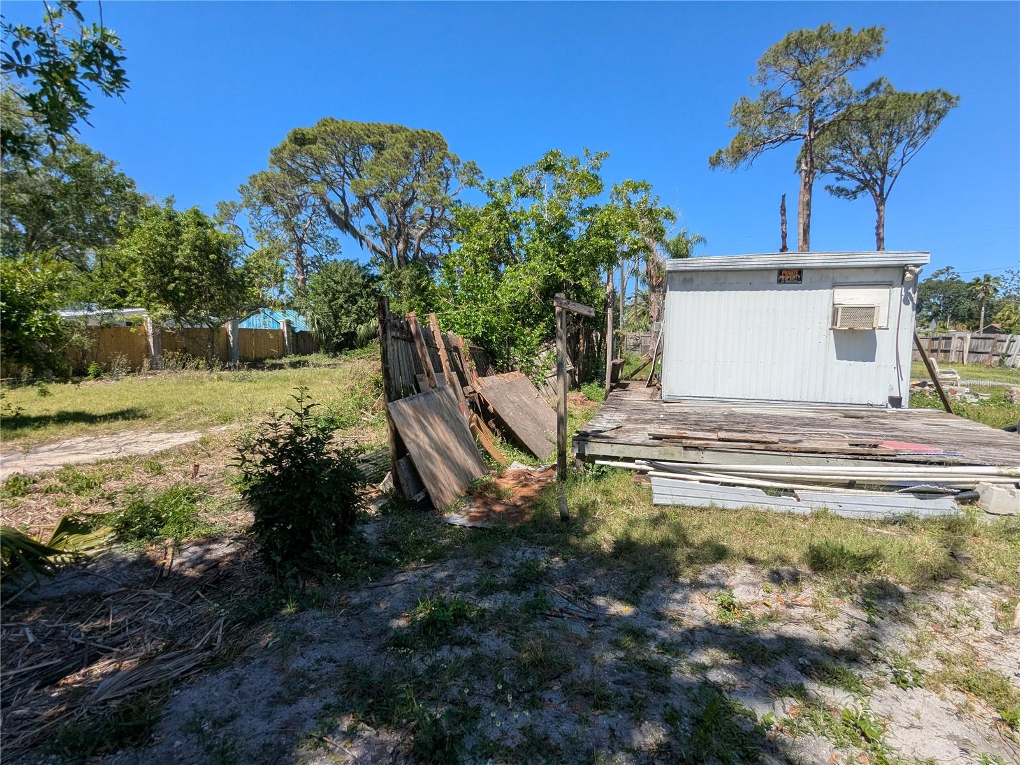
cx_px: 510
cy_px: 382
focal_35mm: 16
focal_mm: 2.35
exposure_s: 1/1789
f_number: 2.2
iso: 50
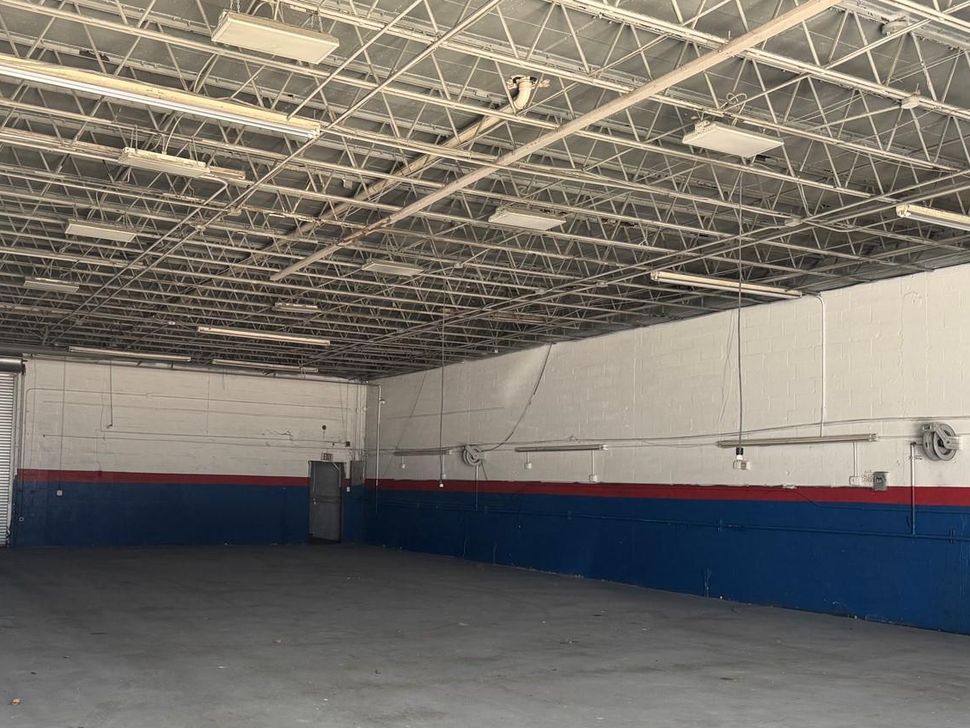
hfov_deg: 53.1
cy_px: 429
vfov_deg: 41.6
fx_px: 953
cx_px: 340
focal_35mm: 34
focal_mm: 6.76
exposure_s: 1/100
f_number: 1.78
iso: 200
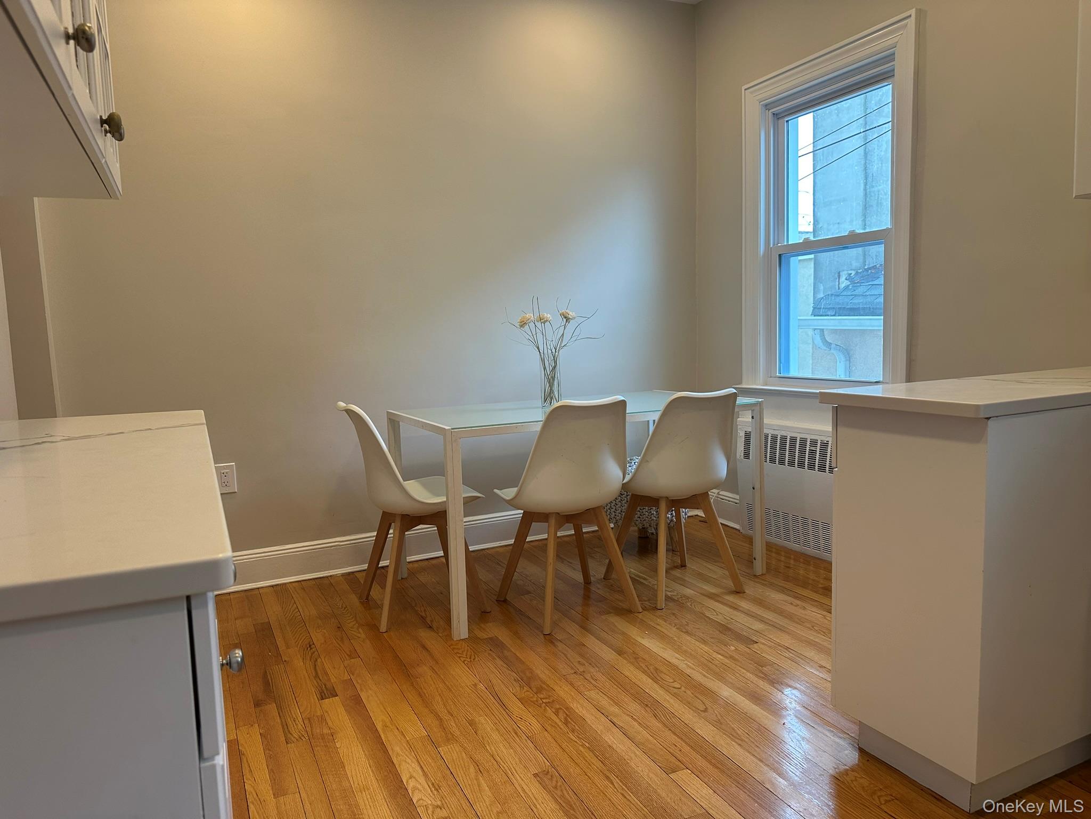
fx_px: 756
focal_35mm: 24
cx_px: 546
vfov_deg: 56.8
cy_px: 410
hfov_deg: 71.6
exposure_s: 1/120
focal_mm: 6.86
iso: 125
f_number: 1.78
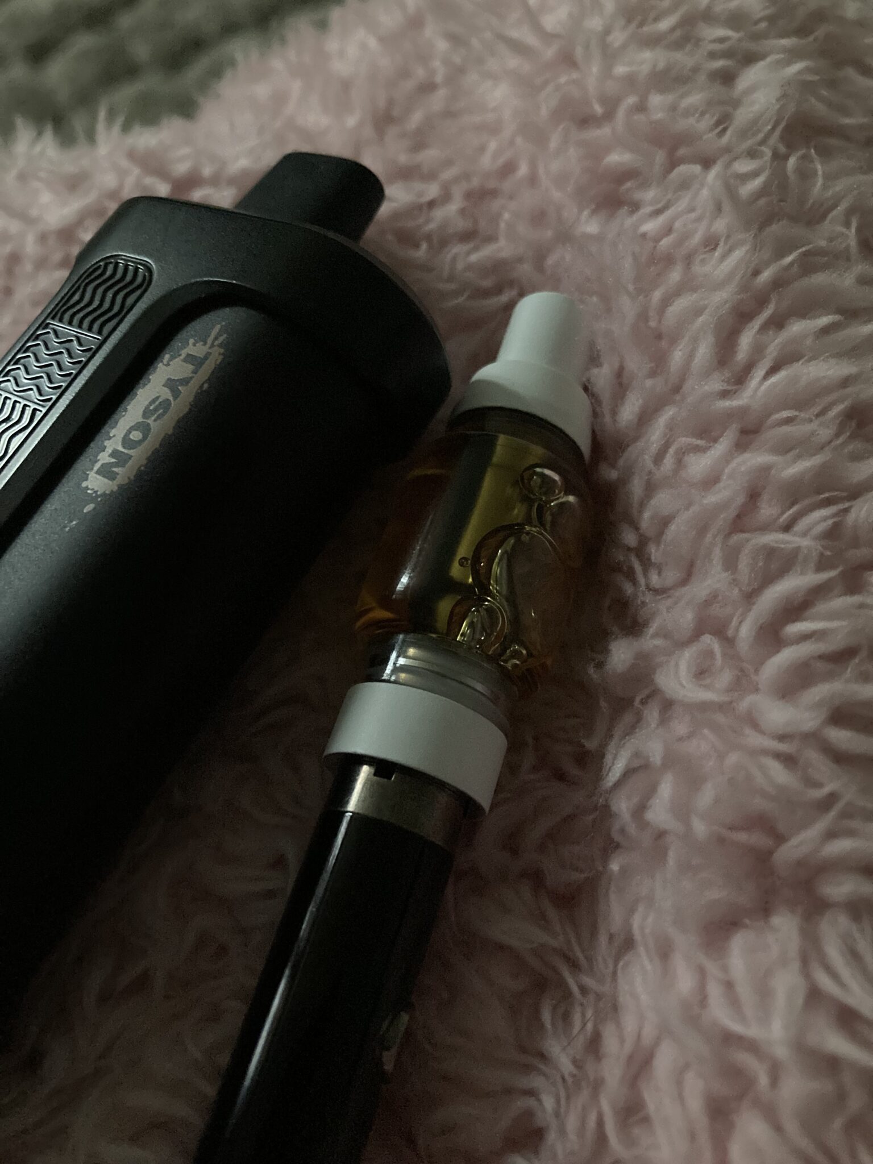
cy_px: 582
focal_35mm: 28
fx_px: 942
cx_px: 436
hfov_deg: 49.7
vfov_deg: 63.4
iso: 1000
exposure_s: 1/15
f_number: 1.8
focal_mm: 3.99
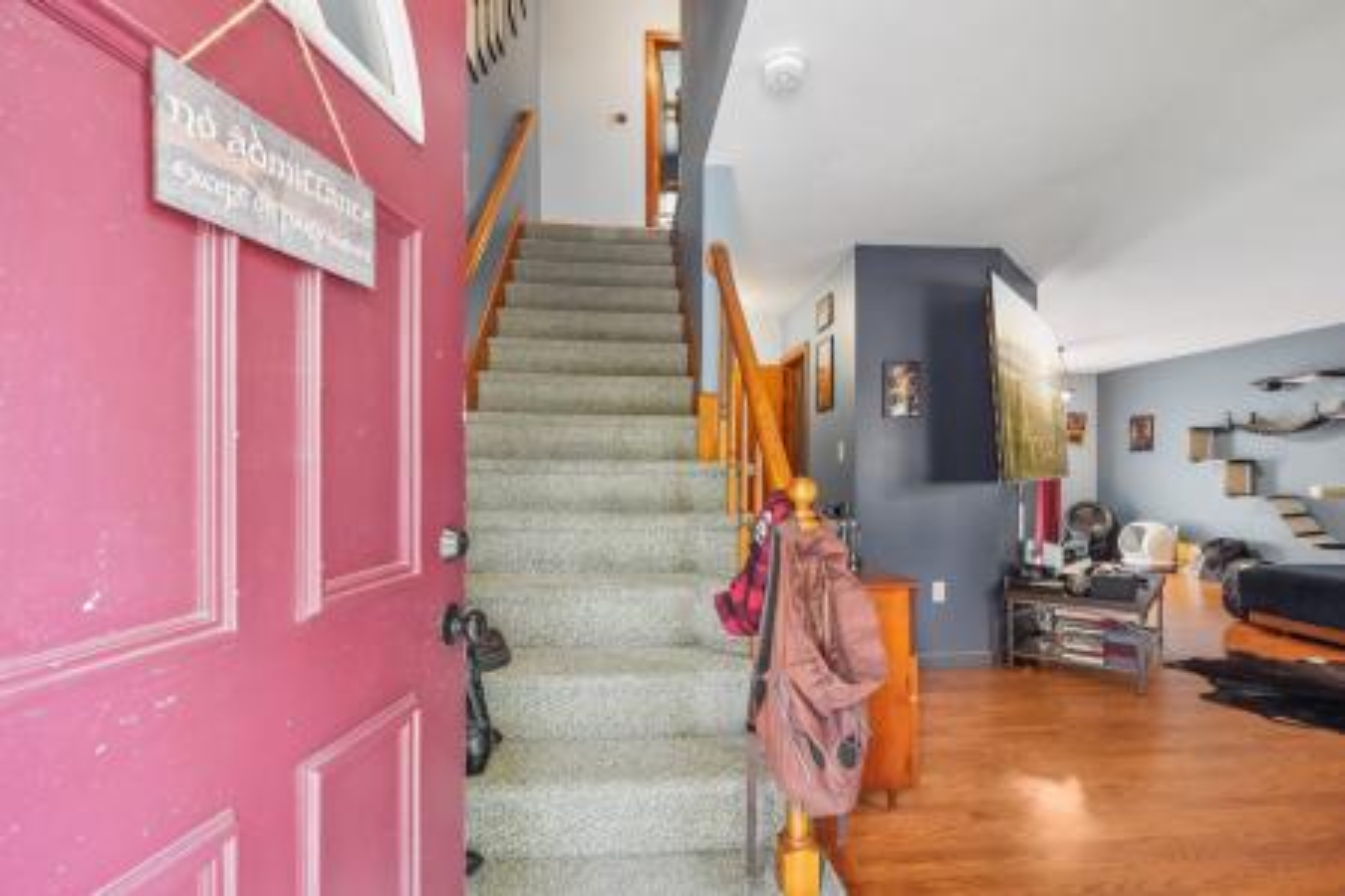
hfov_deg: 96.7
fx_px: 598
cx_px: 672
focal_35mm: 16
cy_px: 448
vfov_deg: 73.7
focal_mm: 16
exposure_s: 1/30
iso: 8000
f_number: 8
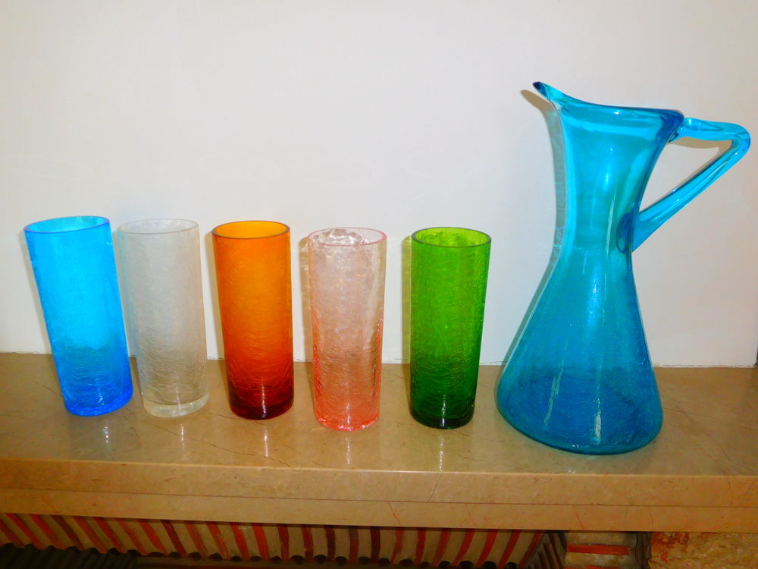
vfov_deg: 54.9
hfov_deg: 69.4
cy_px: 284
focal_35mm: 25
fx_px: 547
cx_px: 379
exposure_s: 1/30
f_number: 3.4
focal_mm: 4.5
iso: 200
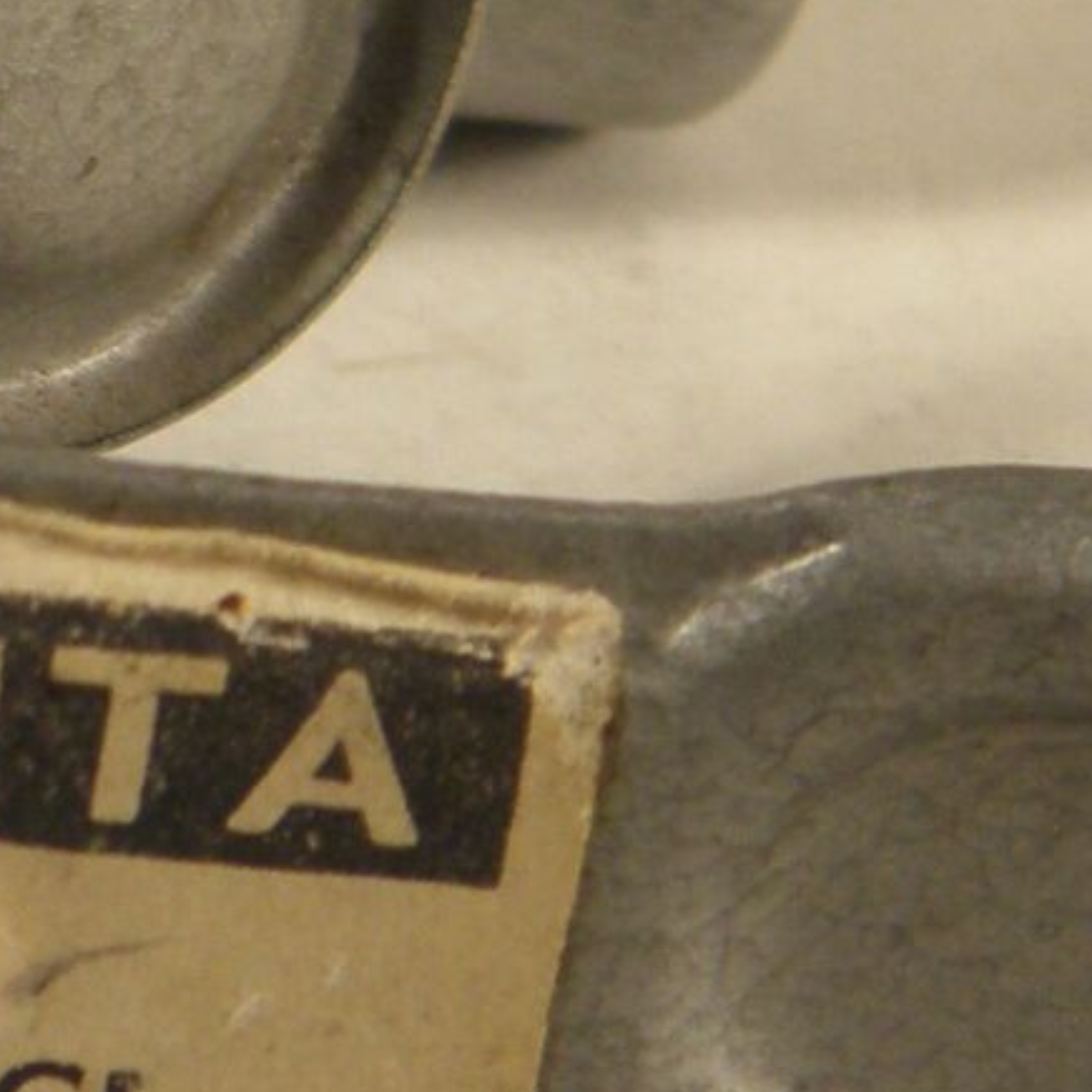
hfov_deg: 6.1
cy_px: 183
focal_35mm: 281
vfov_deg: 6.2
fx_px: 10029
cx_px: -994
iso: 100
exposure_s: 1/50
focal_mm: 9.7
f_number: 4.1
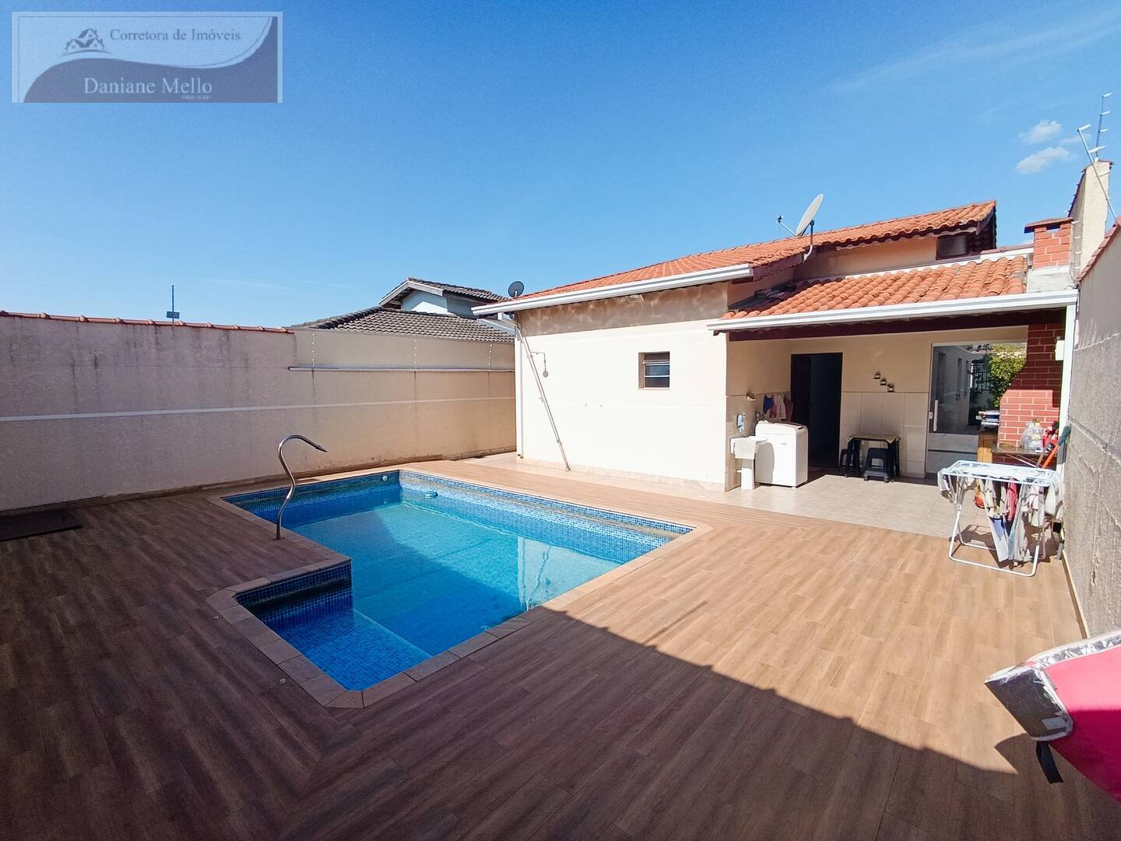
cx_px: 560
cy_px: 420
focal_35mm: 16
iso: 50
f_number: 2.2
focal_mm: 1.65
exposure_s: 1/1140
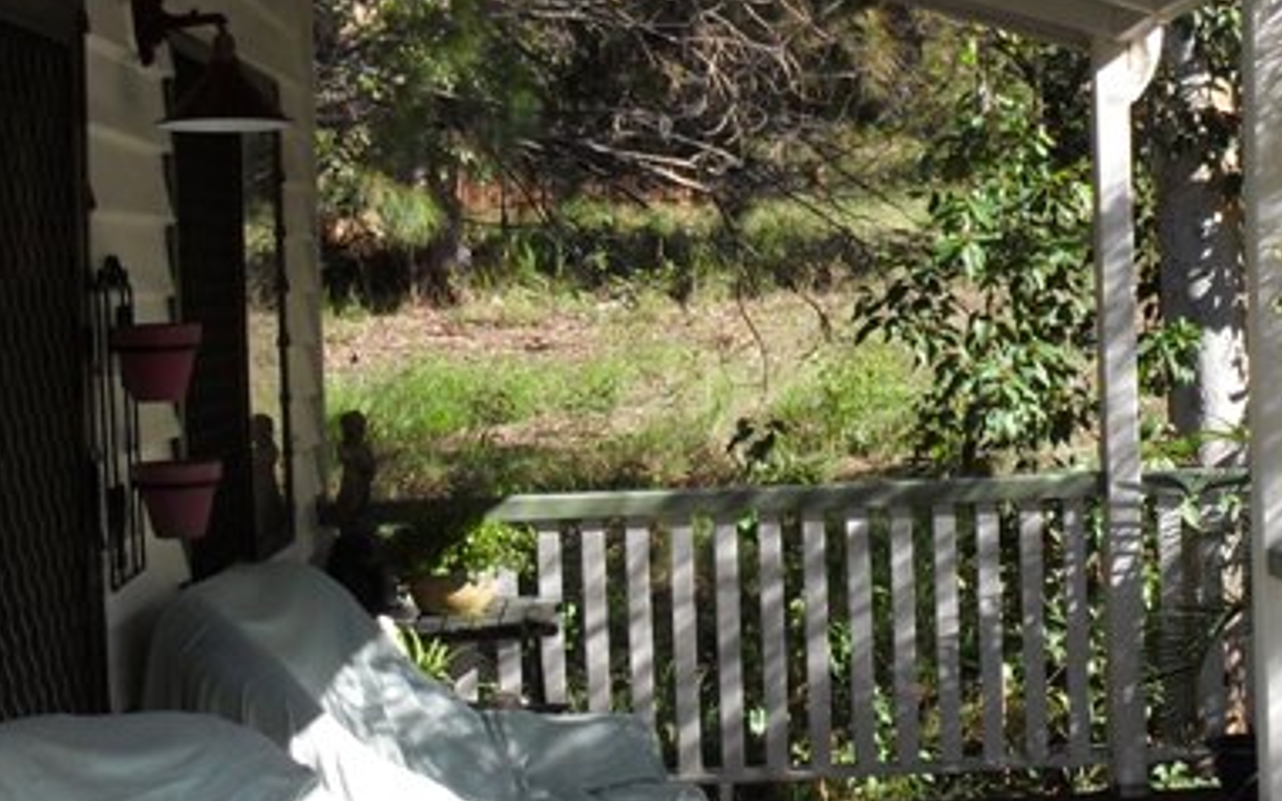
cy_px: 374
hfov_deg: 25.8
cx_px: 1094
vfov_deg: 16.7
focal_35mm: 78
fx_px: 2725
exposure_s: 1/350
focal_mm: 6.3
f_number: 3.2
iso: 80
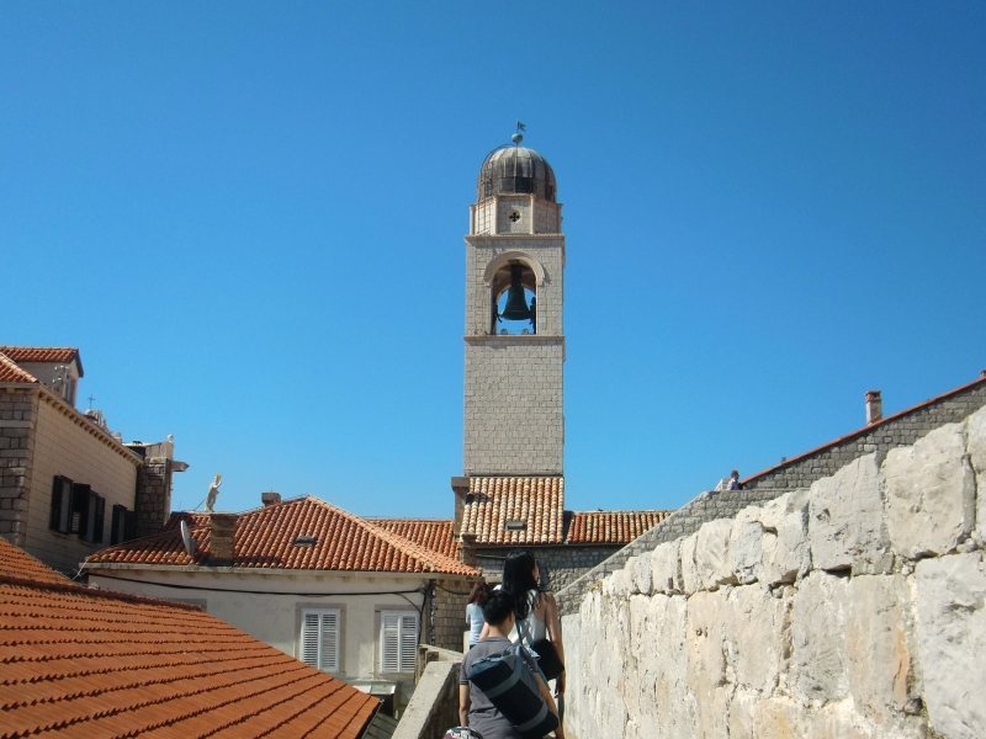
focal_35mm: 38
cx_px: 493
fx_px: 1082
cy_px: 370
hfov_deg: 49.0
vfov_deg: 37.7
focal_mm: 6.66
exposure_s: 1/320
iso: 100
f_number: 8.9
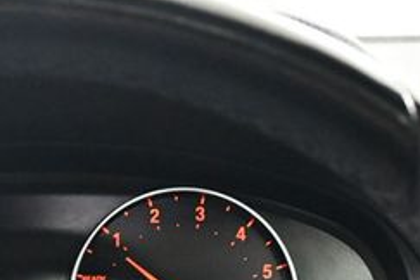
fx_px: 1108
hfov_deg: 21.0
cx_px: 41
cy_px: 278
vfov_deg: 14.2
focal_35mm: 95
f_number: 3.5
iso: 7200
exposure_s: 1/60
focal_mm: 18
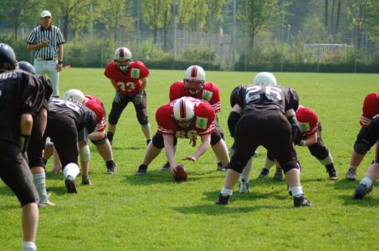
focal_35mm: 142
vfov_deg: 9.6
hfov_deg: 14.4
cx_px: 190
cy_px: 126
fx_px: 1497
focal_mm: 95
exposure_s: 1/1000
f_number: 4.2
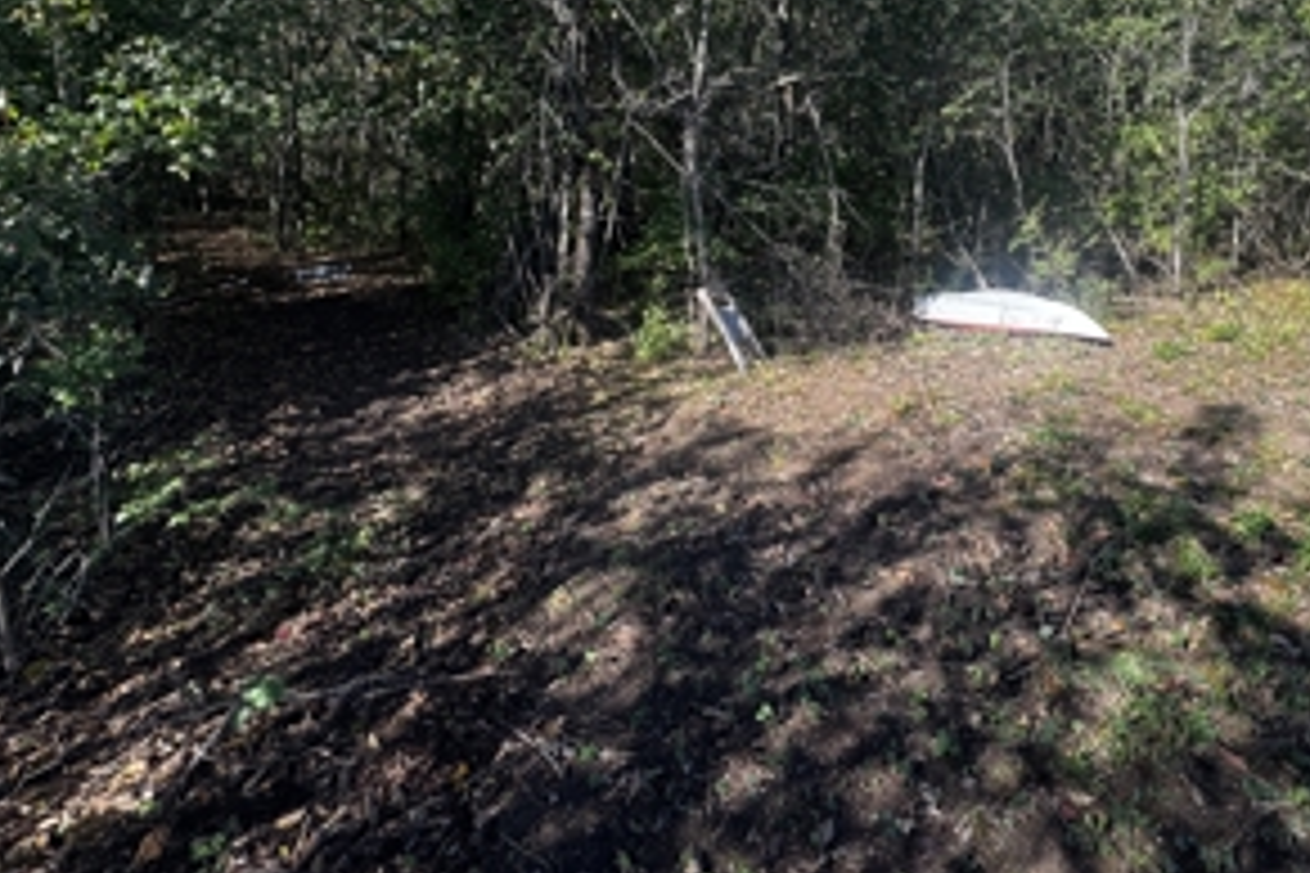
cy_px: 207
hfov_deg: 83.0
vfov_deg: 58.4
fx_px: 728
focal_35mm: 20
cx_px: 783
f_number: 2.2
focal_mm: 2.22
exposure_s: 1/325
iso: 40
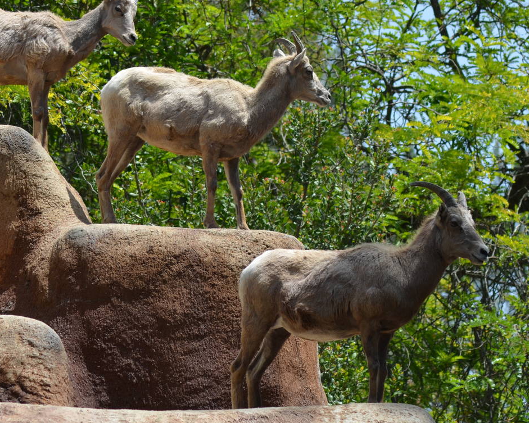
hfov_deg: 7.7
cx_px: 221
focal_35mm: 251
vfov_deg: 6.2
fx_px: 3927
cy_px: 164
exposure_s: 1/640
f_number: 6.3
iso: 200
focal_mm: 105
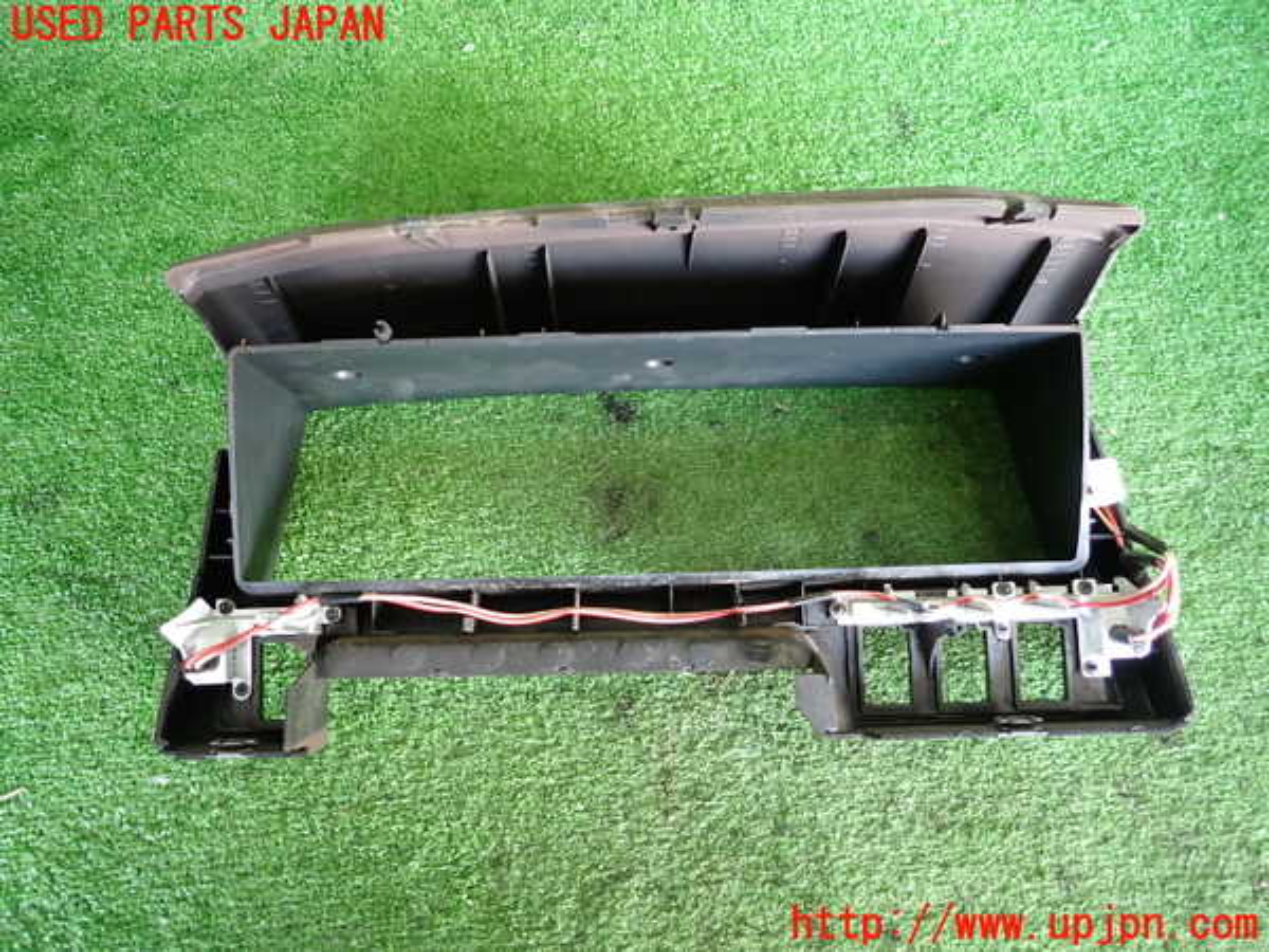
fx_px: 916
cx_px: 634
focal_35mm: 25
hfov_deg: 69.4
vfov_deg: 54.9
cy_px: 476
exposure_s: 1/30
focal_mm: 4.5
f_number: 2
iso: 200
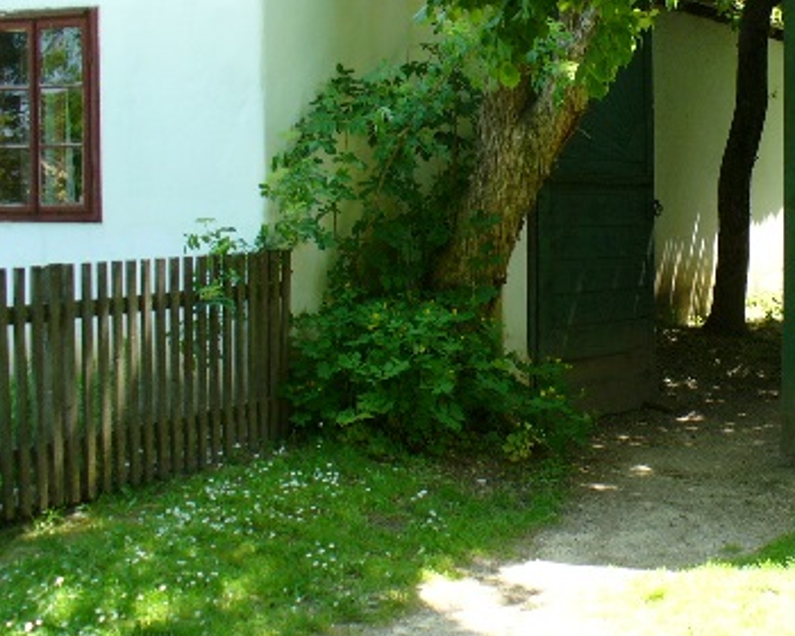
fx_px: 1553
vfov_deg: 23.1
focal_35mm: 66
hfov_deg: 27.8
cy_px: 309
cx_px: 688
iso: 80
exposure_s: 1/125
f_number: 2.8
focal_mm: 6.1
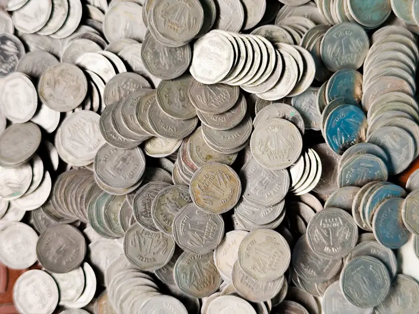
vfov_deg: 31.5
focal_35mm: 46
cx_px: 210
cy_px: 157
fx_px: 557
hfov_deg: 41.2
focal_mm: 6.14
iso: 80
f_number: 1.65
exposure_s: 1/50
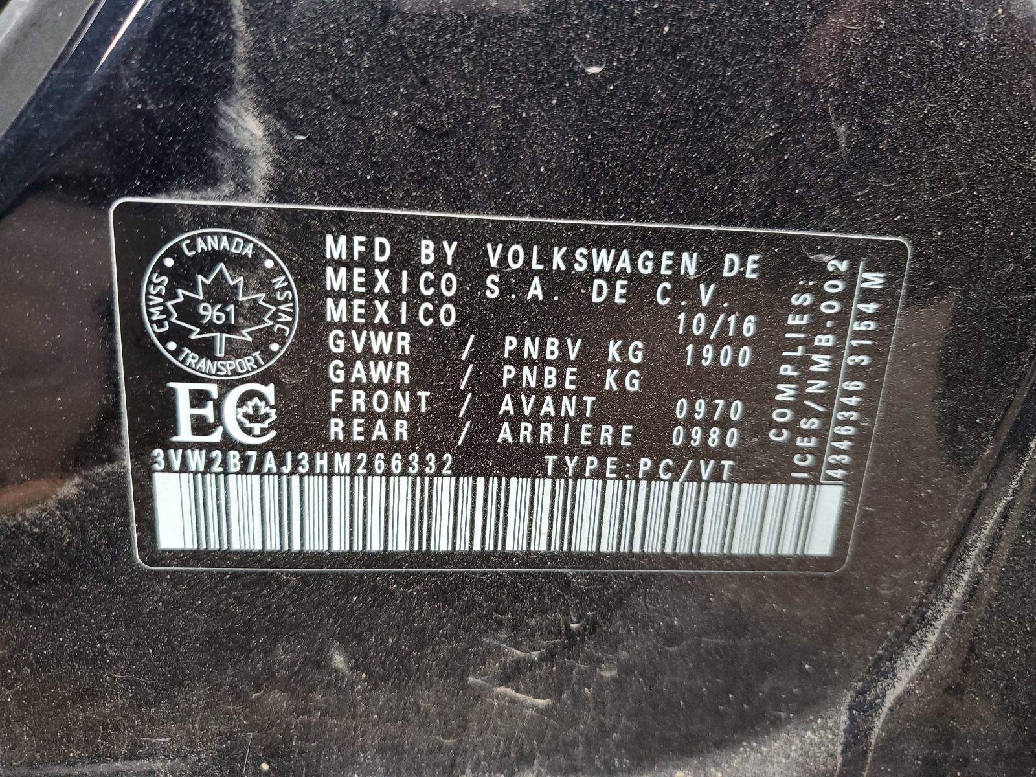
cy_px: 388
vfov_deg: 53.1
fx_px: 778
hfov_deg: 67.3
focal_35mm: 26
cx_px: 518
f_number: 1.5
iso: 82
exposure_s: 1/120
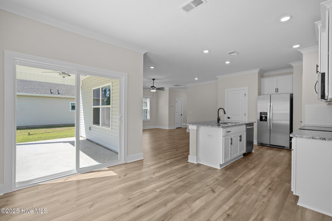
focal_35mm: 16
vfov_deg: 73.7
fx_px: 148
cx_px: 166
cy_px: 110
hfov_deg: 96.7
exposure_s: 1/40
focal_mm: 16
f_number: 4
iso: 320
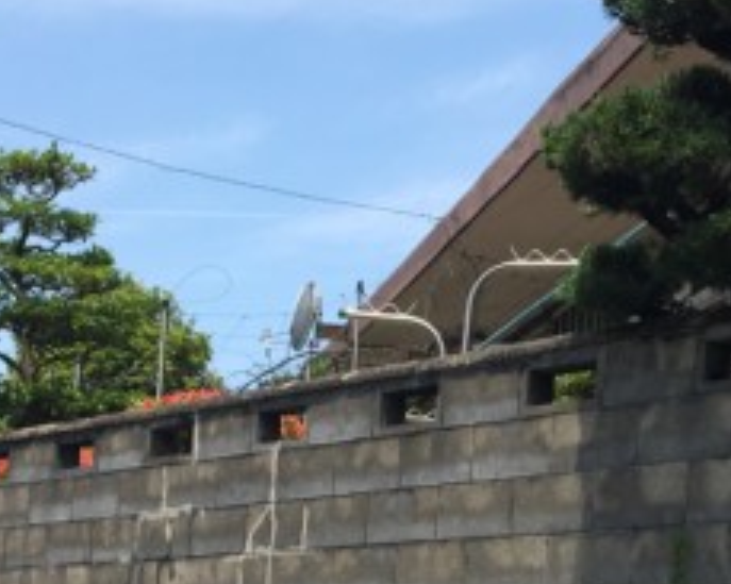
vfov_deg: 14.9
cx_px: 399
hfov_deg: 19.4
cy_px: 740
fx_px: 2141
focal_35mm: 99
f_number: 2.2
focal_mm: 4.15
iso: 25
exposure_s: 1/1538
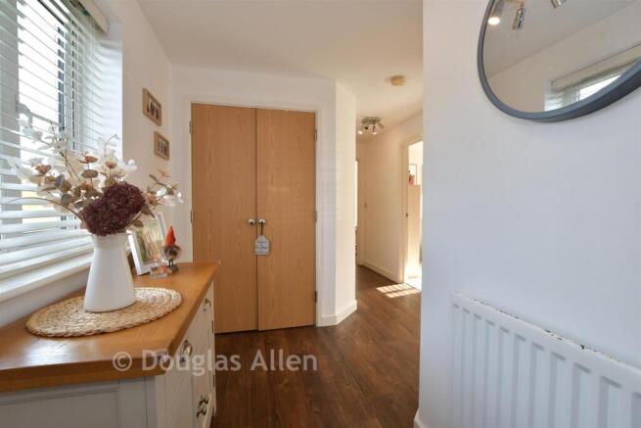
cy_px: 214
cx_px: 320
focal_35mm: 15
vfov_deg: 77.4
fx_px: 267
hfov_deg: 100.4
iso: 100
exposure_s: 1/8
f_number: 8
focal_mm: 10
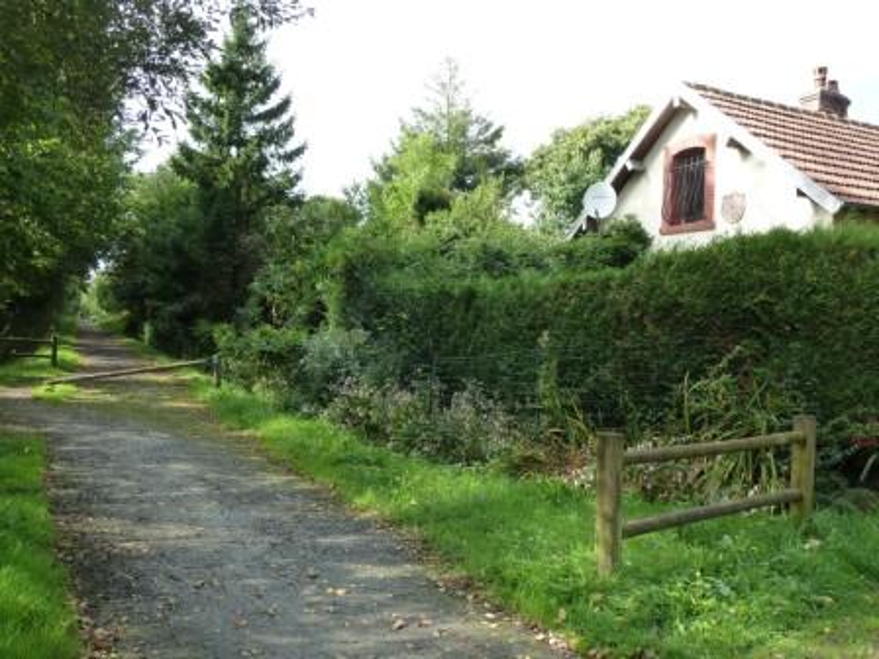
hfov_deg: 60.0
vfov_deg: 46.8
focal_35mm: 30
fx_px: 762
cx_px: 440
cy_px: 330
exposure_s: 1/160
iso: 125
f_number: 4
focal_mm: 5
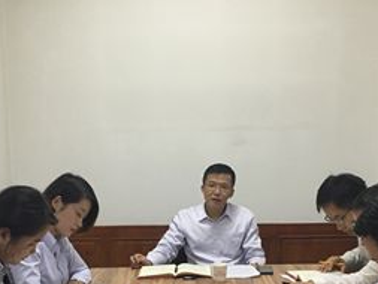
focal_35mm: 63
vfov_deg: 22.8
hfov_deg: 30.7
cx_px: 182
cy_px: 248
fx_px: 688
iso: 100
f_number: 2.2
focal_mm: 4.15
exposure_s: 1/17
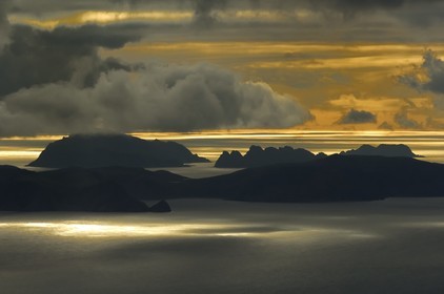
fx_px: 3694
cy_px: 147
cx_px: 222
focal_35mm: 300
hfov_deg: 6.9
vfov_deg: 4.6
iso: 100
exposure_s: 1/1600
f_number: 5
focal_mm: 200
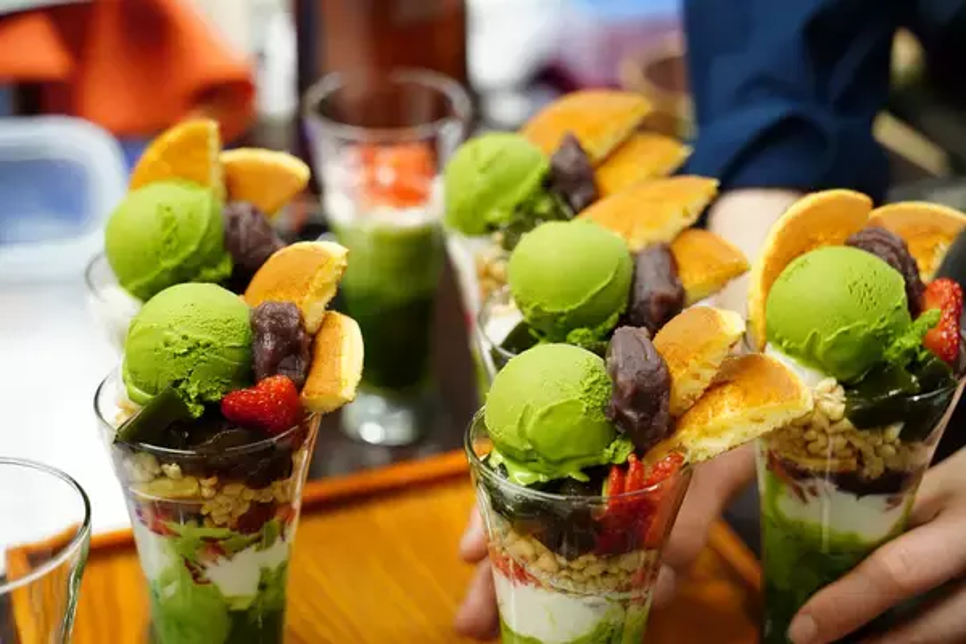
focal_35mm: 75
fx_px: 2012
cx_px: 483
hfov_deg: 27.0
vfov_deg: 18.2
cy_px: 322
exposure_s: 1/100
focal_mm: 75
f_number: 4
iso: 1000
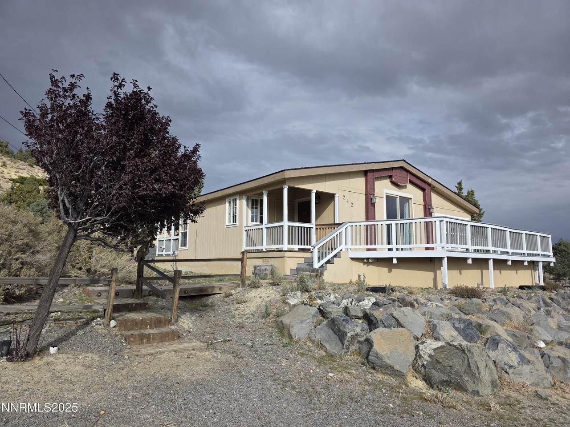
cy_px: 214
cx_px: 285
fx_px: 379
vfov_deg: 58.9
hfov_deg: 73.9
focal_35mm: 23
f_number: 1.7
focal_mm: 6.3
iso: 80
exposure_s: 1/6809
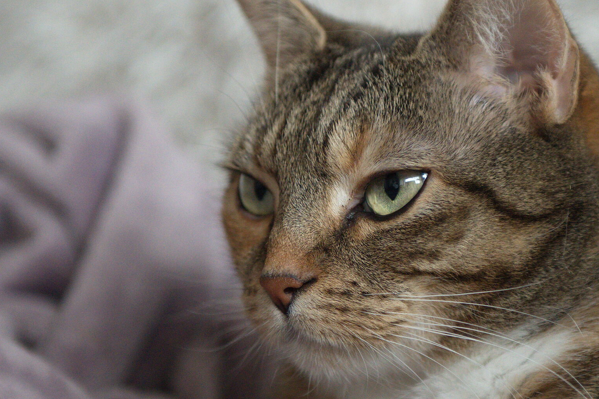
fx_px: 2728
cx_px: 419
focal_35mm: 164
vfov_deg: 8.4
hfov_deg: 12.5
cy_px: 186
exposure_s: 1/400
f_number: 2.8
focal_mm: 70
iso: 3200
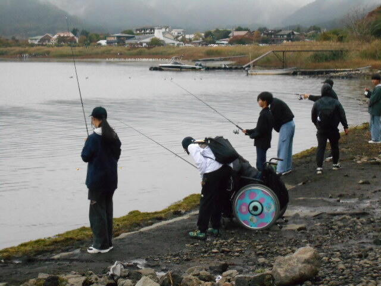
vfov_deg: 17.2
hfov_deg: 22.8
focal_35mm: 86
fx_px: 947
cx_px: 190
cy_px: 143
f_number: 6.3
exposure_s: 1/160
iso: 800
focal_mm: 15.4
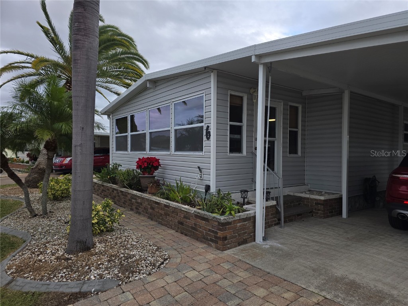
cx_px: 204
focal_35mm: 23
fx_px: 271
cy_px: 153
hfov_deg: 73.9
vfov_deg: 58.9
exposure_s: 1/165
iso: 12
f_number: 1.7
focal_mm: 6.3
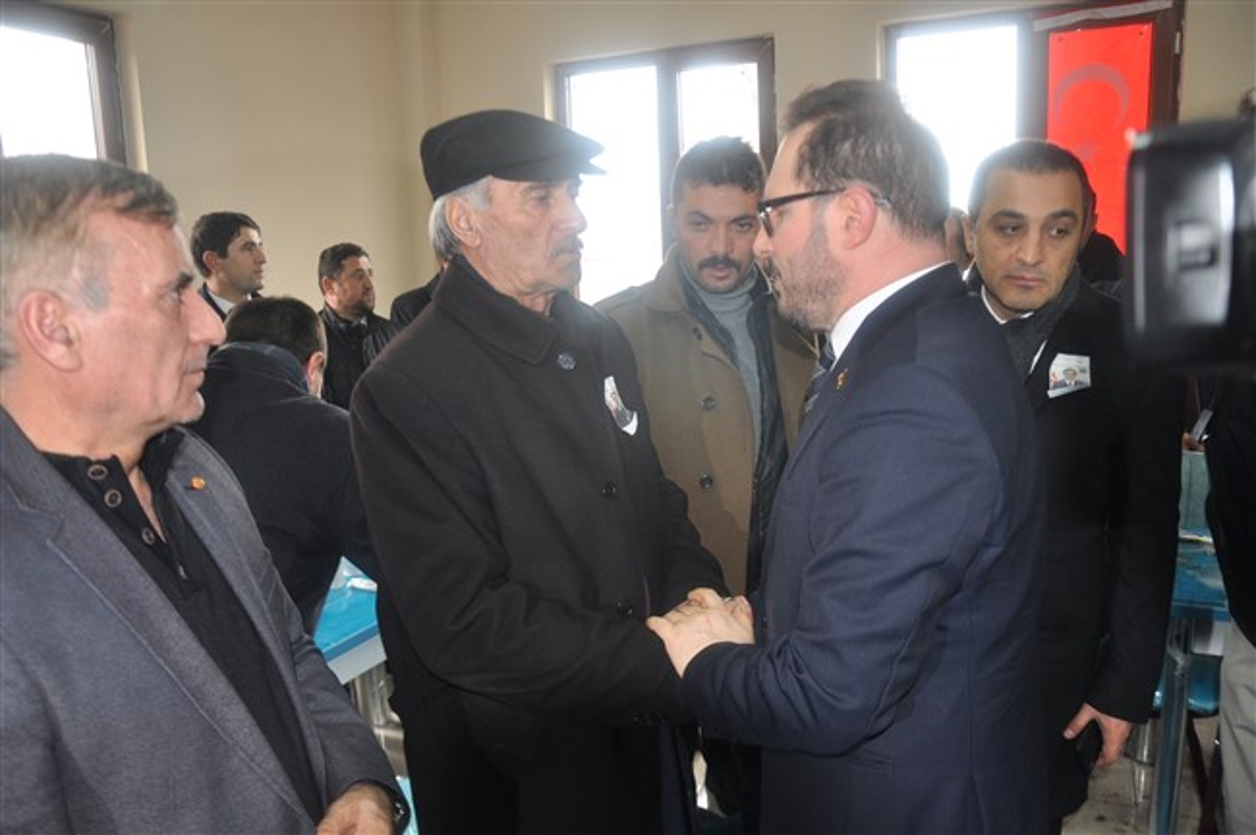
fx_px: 941
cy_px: 418
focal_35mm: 27
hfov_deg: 67.4
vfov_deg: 47.8
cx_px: 628
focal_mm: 18
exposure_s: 1/60
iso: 500
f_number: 3.5
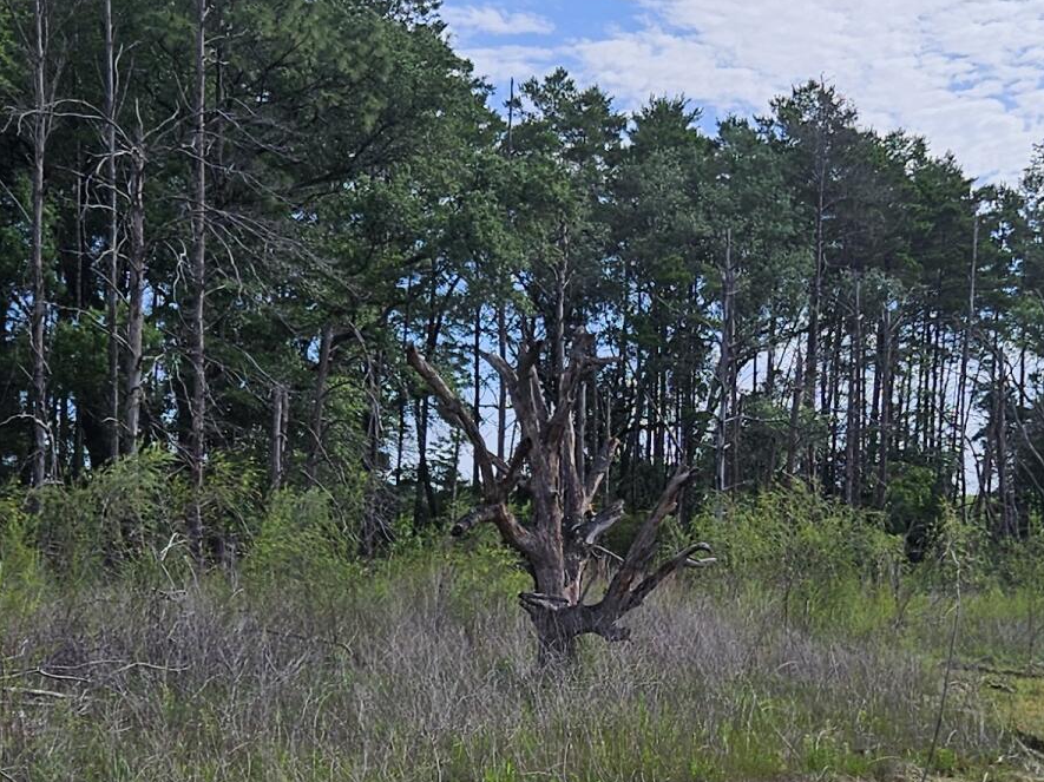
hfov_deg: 24.7
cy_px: 547
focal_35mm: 78
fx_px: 2351
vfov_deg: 18.8
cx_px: 786
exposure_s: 1/2929
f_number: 1.8
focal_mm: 5.4
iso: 25
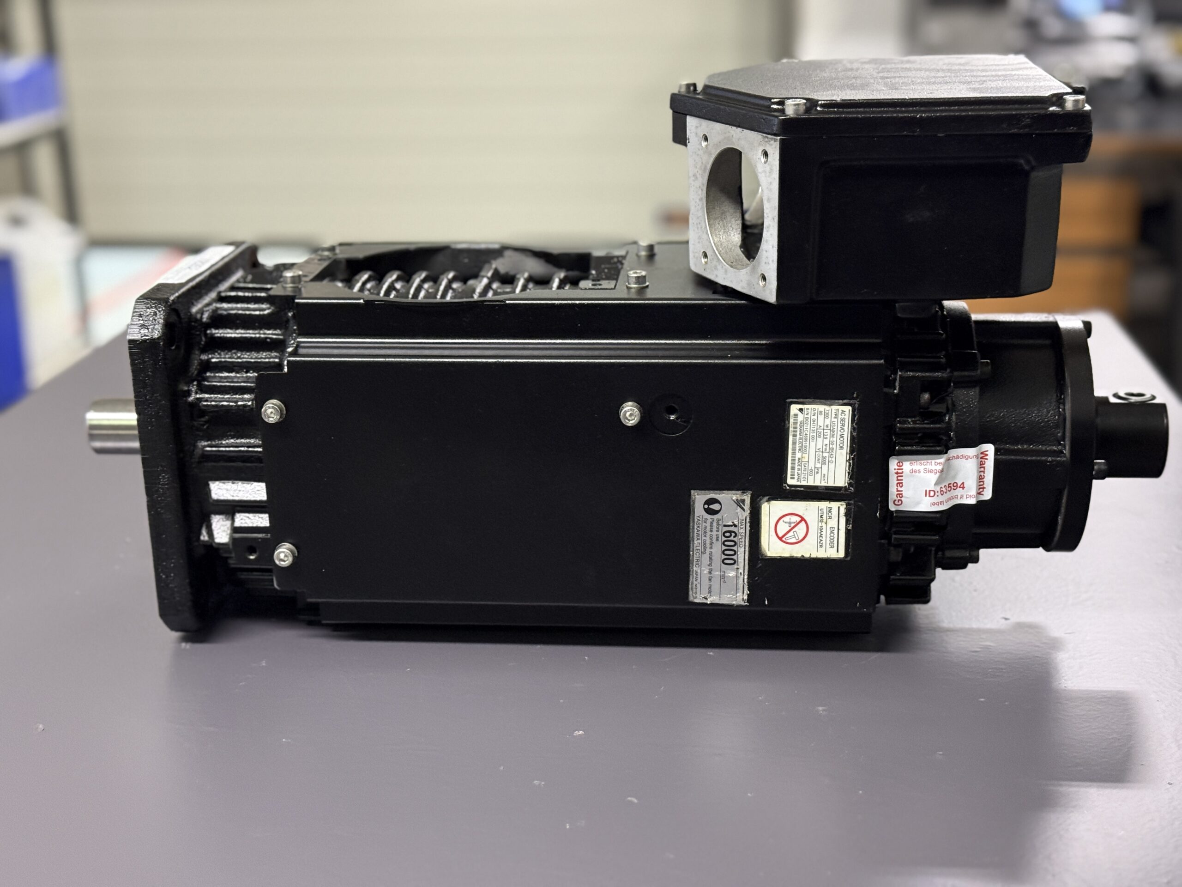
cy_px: 444
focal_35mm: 48
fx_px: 1639
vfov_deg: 30.3
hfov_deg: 39.7
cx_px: 591
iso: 400
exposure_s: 1/33
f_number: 1.78
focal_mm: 6.76
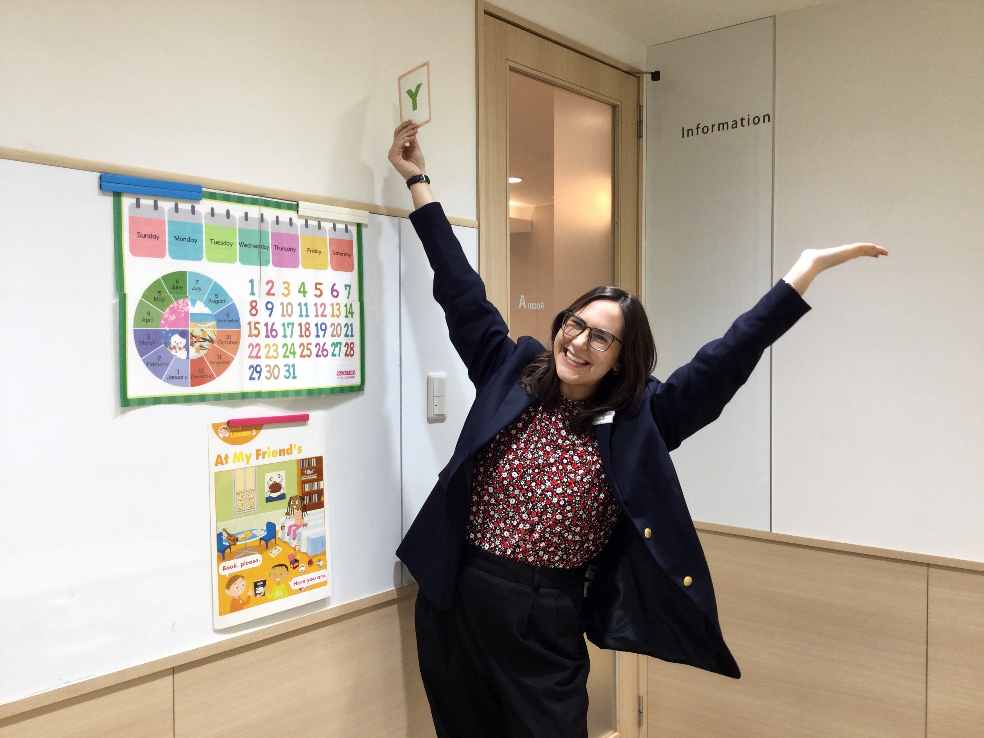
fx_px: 881
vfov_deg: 45.4
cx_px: 492
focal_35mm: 31
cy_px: 369
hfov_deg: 58.4
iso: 32
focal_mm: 3.3
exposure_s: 1/33
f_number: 2.4
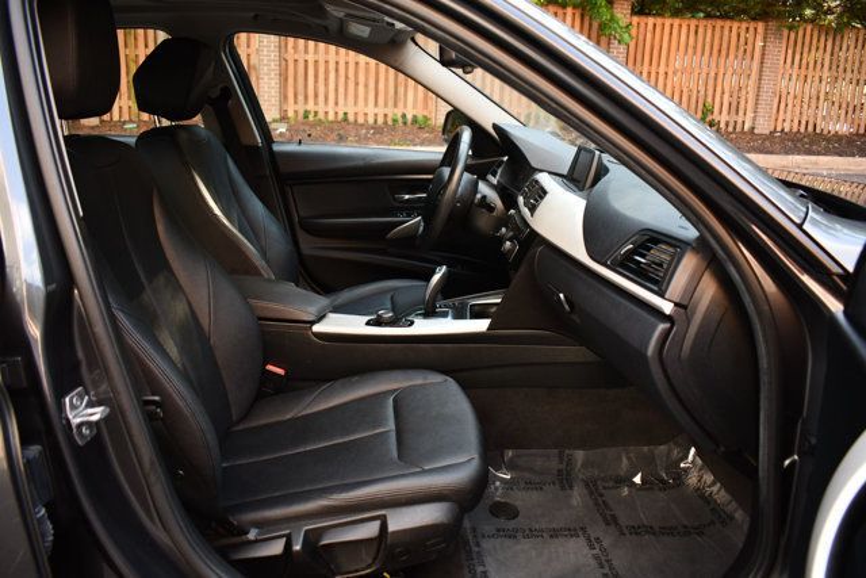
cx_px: 433
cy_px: 289
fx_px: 650
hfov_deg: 67.4
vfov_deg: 48.0
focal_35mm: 27
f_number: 3.5
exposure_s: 1/250
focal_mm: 18
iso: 720
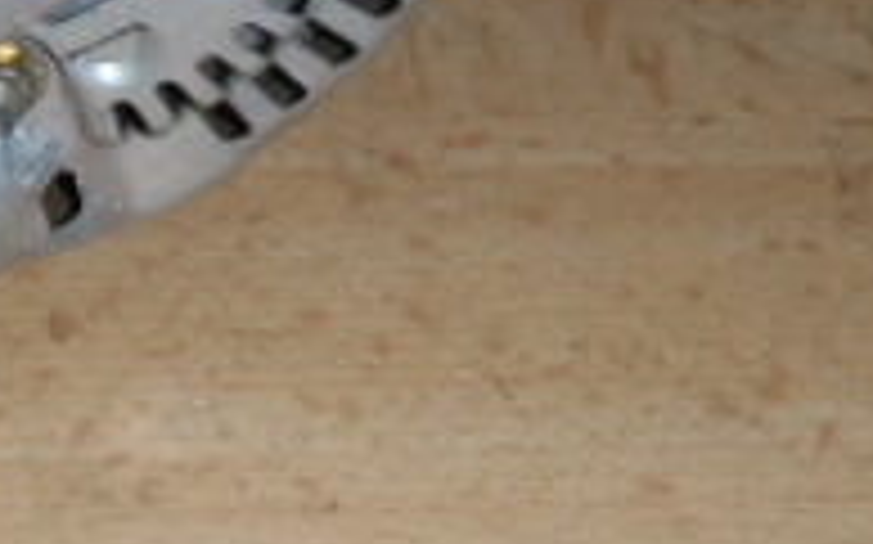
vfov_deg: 12.2
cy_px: -427
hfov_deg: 20.5
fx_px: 2330
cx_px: -22
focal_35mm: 98
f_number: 3.9
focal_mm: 5
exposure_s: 1/30
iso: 100
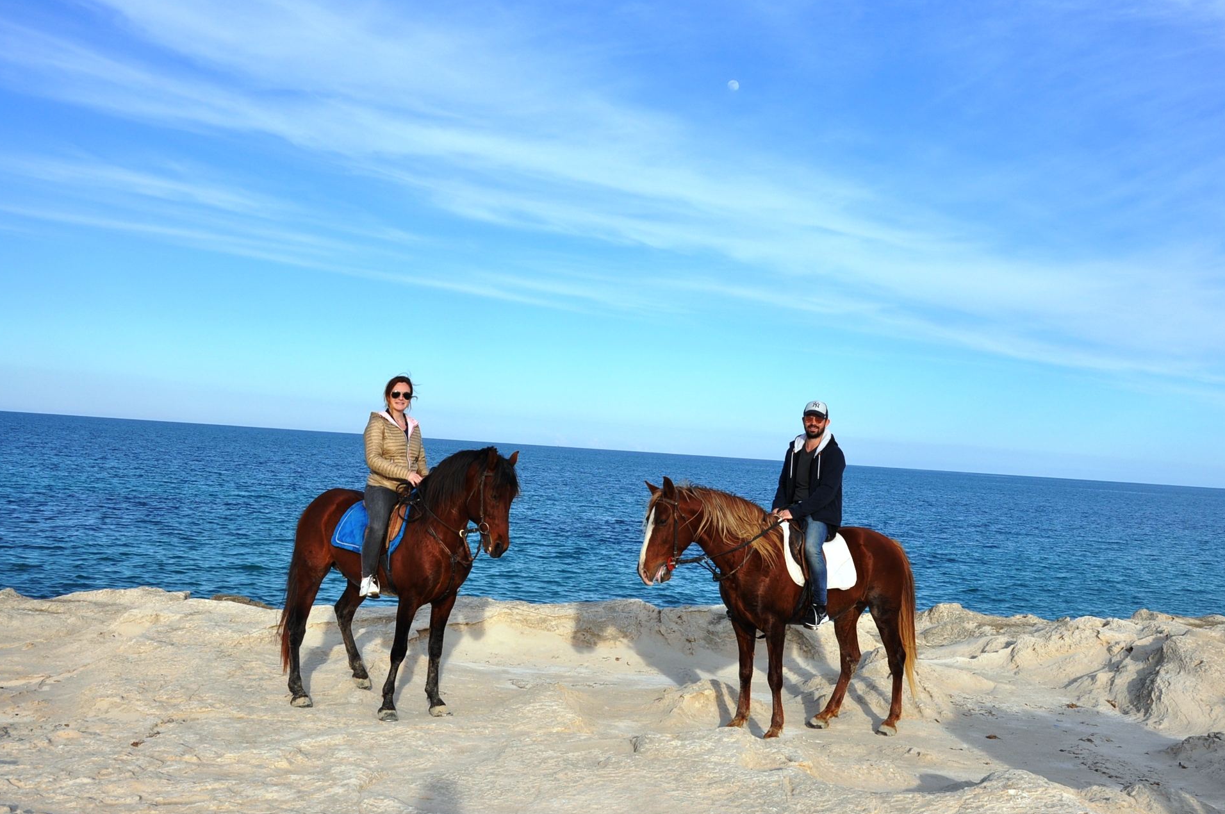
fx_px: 1258
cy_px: 411
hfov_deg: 51.9
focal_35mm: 37
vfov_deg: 35.9
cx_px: 670
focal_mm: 22
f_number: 10
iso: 200
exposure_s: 1/400
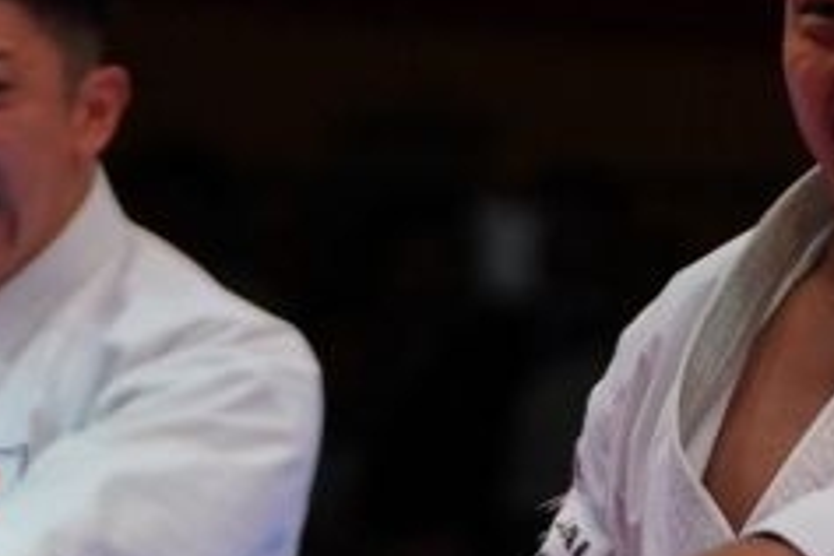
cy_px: 1112
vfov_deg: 1.7
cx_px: 1675
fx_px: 19018
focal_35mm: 821
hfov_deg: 2.5
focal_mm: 108
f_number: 2.8
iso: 500
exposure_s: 1/1000
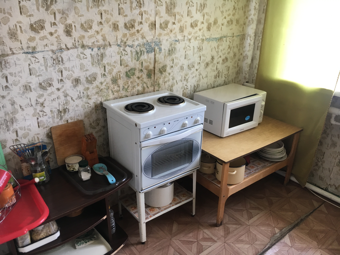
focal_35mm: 29
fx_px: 285
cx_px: 170
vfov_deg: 48.2
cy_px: 128
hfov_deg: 61.7
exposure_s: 1/33
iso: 50
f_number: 2.2
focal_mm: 4.15
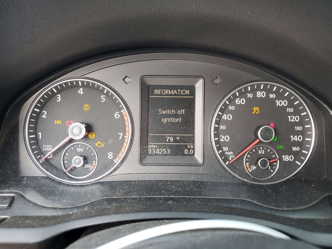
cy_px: 124
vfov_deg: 53.1
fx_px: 249
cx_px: 166
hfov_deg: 67.3
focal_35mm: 26
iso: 53
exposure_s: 1/60.2
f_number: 1.5
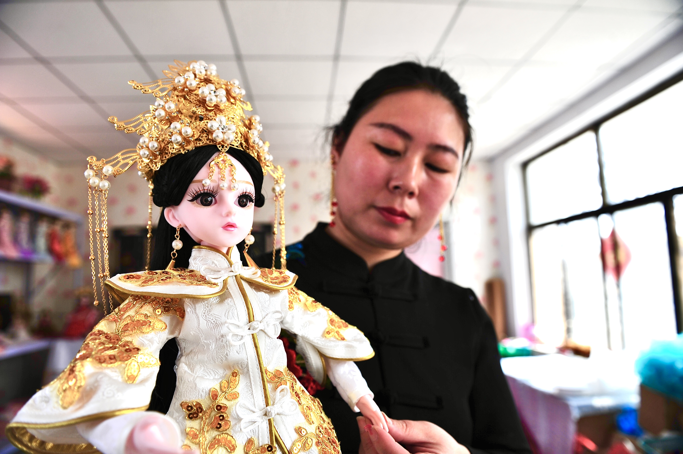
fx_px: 455
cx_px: 342
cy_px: 227
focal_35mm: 24
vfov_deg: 53.1
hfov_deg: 73.8
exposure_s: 1/250
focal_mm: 24
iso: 200
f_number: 4
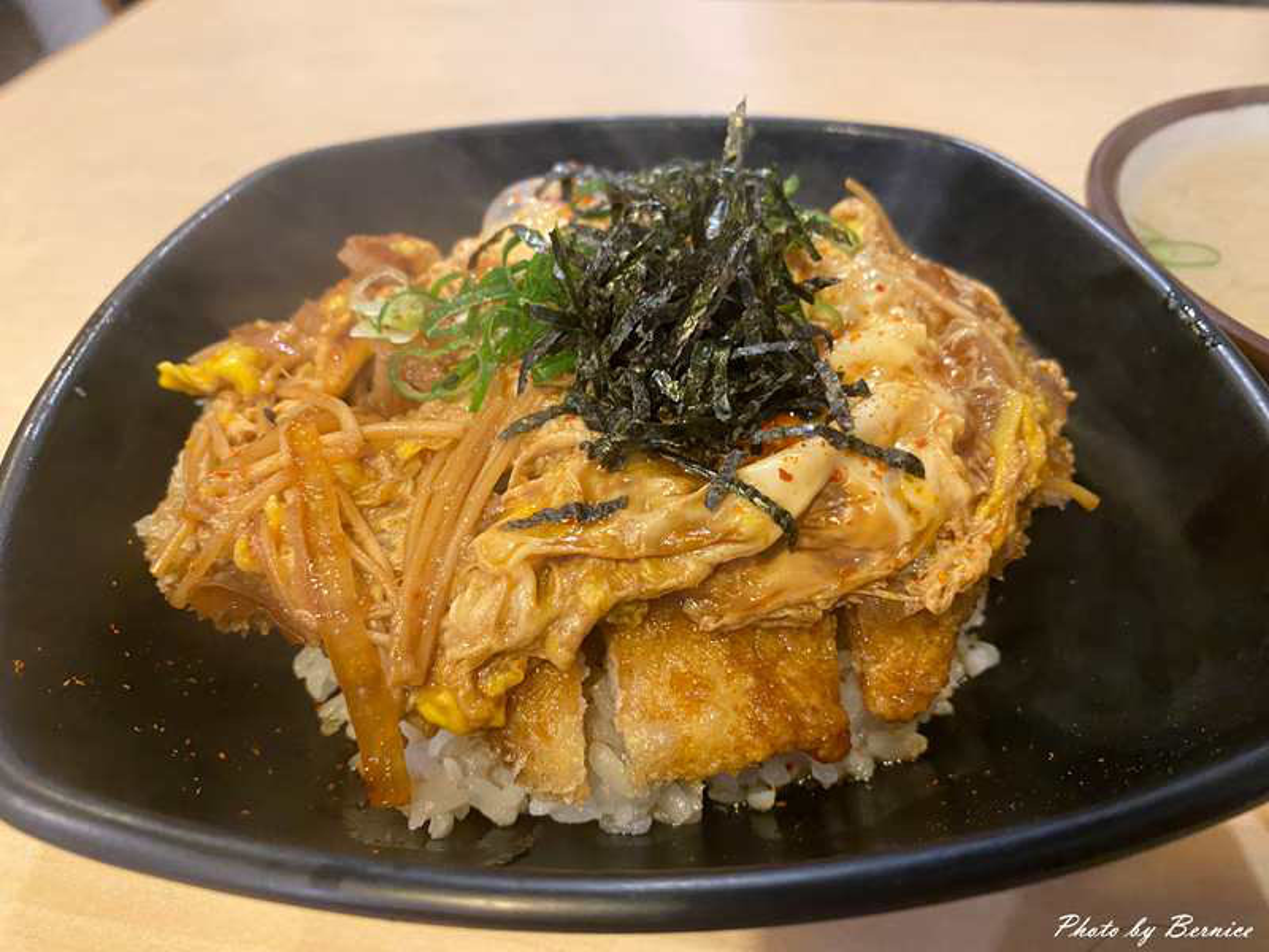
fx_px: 916
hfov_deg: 69.4
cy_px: 476
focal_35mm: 25
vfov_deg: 54.9
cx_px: 634
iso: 400
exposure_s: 1/40
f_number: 1.8
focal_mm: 4.25
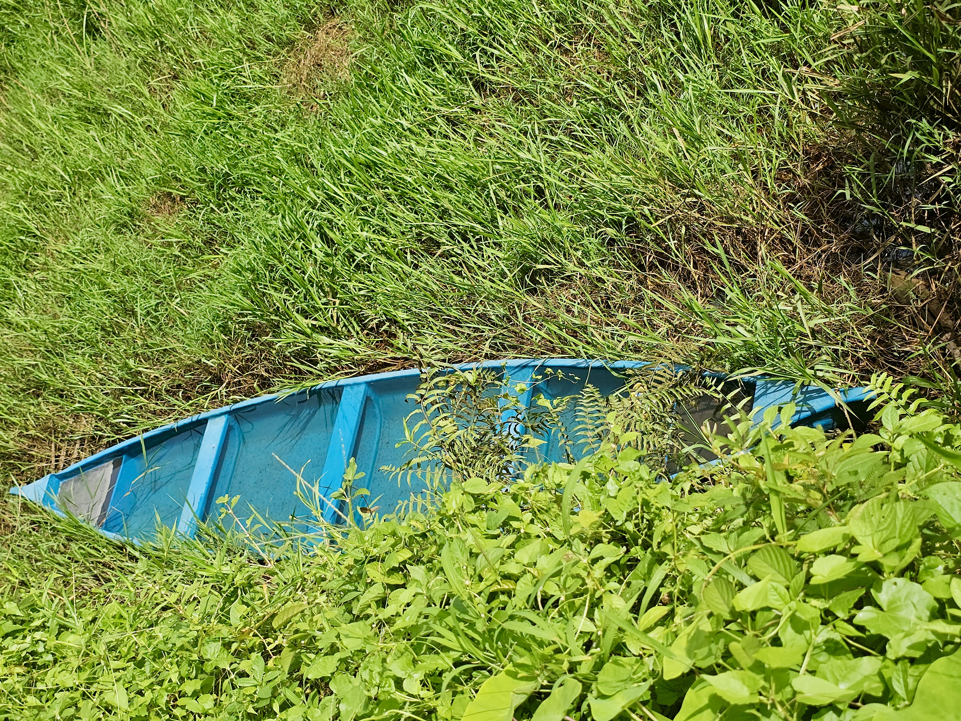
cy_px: 360
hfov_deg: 73.9
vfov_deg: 58.9
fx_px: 639
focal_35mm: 23
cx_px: 480
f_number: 1.7
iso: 10
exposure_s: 1/799
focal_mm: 6.3
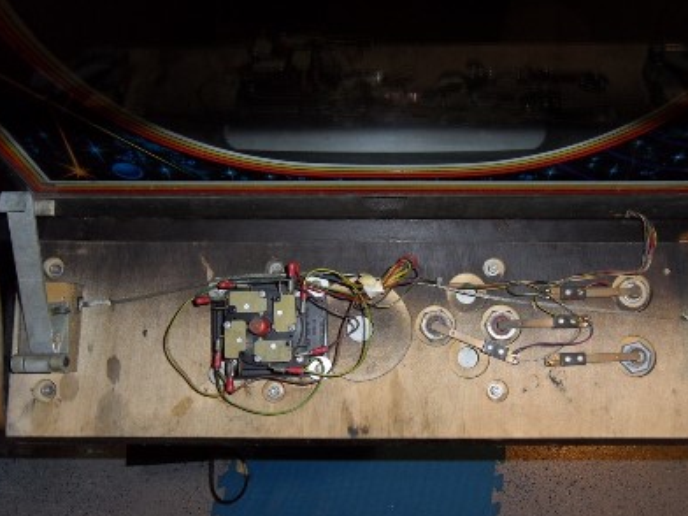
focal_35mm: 32
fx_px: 636
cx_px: 384
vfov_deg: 44.2
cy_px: 262
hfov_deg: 56.7
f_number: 3.4
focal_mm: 5
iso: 200
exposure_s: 1/45
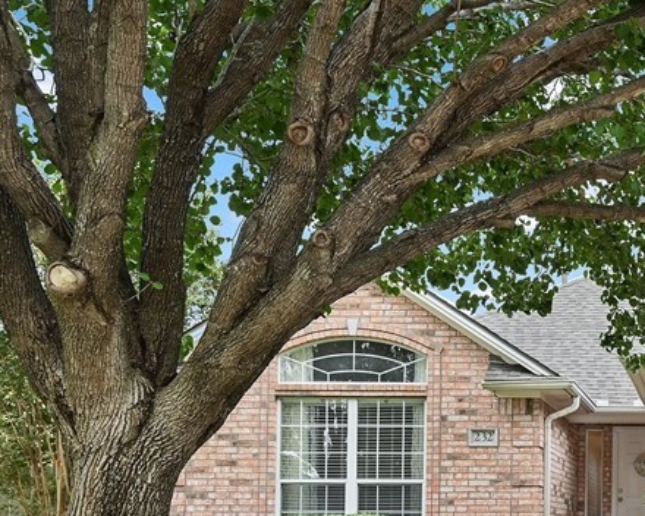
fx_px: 974
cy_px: 418
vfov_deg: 29.0
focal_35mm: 51
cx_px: 748
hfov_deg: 31.5
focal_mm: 22
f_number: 7.1
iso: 200
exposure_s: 1/100
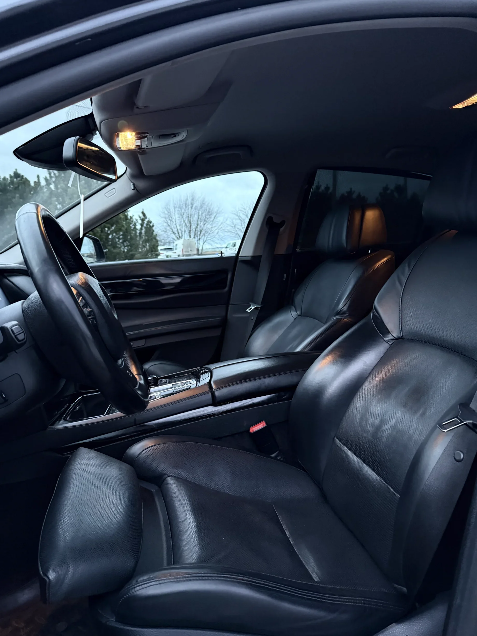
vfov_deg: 69.4
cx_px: 232
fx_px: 459
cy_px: 318
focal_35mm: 25
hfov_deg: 54.9
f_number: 1.78
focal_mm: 6.76
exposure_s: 1/60
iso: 640
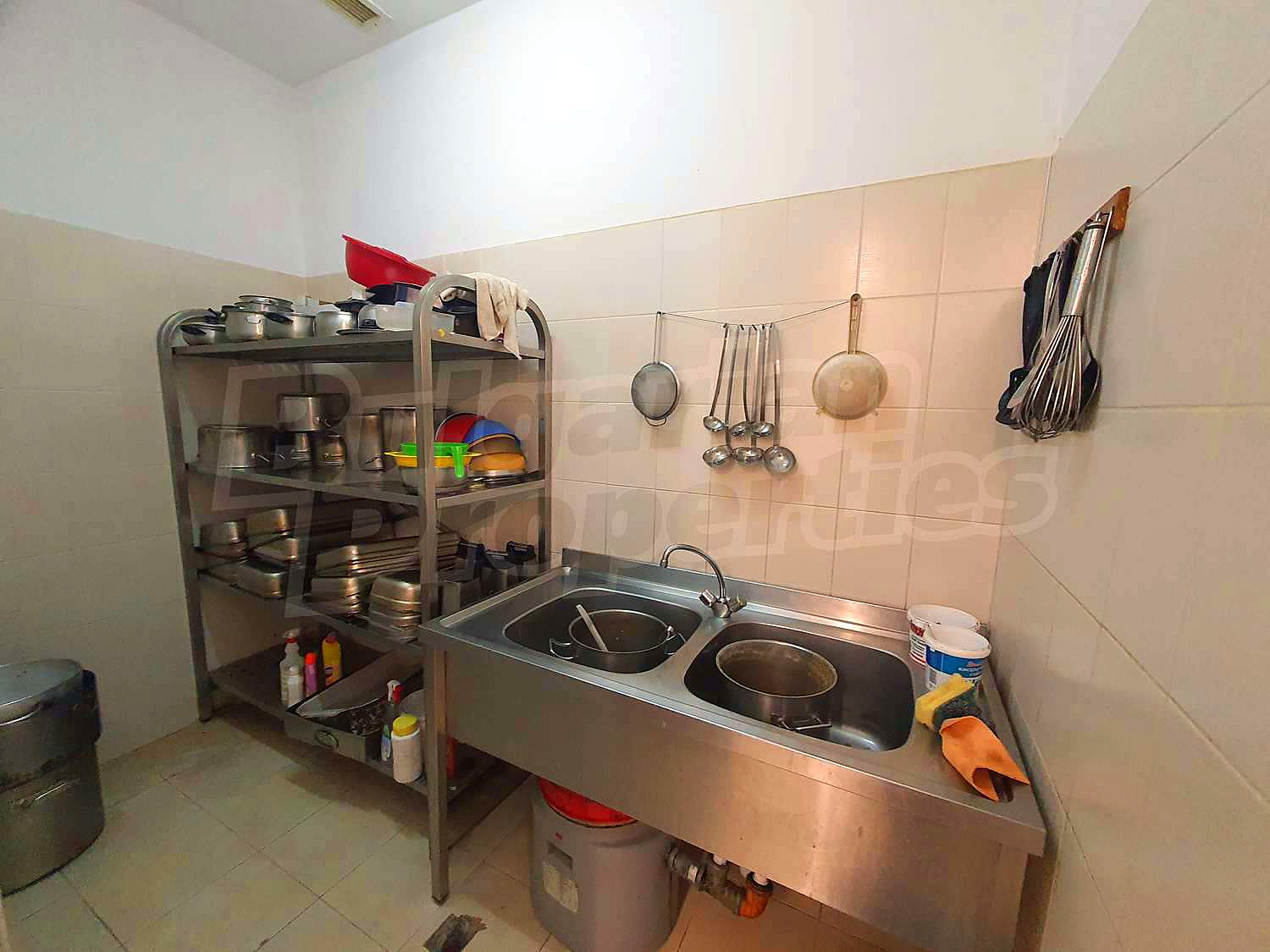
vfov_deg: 89.9
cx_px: 635
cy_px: 476
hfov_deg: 106.2
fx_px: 477
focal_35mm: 13
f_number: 2.2
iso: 400
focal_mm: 1.8
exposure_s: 1/50
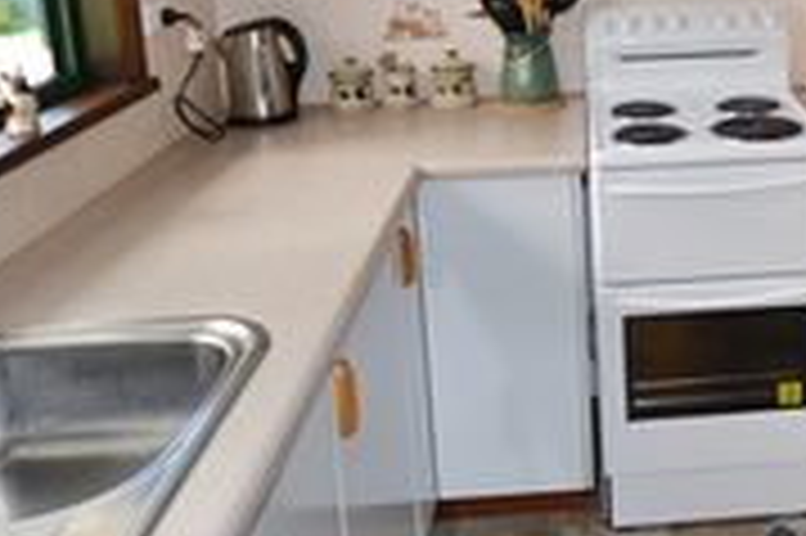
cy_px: 20
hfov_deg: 42.6
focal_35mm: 43
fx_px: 969
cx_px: 671
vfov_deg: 29.2
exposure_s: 1/60
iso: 400
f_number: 4
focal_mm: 11
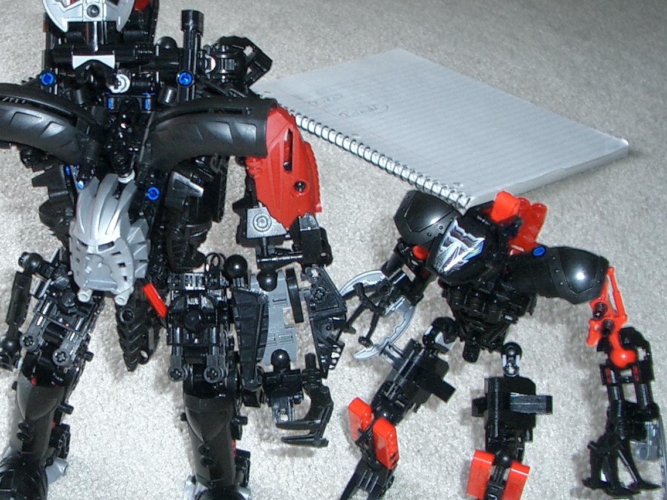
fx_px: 1214
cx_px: 111
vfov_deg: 23.3
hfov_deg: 29.8
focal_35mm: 63
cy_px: 287
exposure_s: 1/40
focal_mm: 5.8
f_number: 2.6
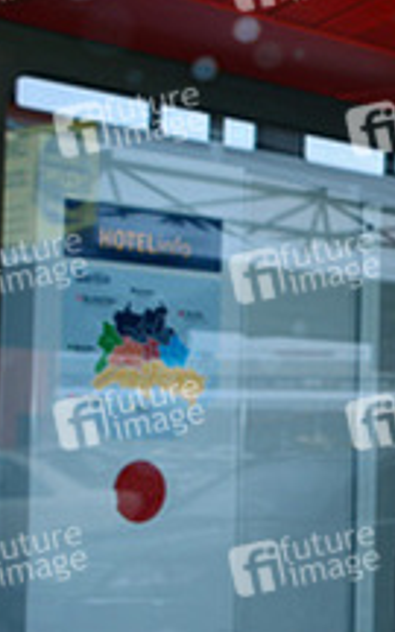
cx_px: 636
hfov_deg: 12.1
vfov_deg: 20.4
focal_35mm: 102
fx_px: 1757
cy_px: 342
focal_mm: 32
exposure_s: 1/125
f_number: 4
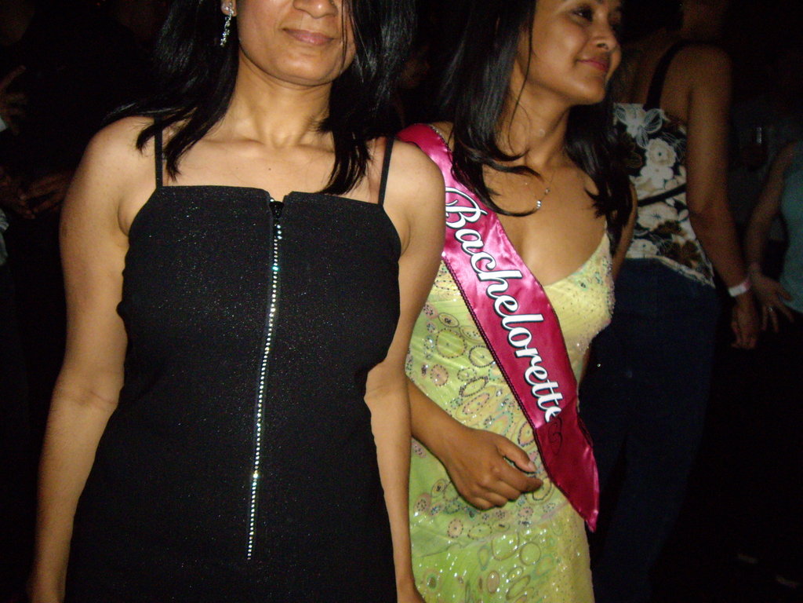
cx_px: 402
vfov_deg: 37.7
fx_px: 881
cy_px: 302
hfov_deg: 49.0
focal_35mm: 38
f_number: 2.7
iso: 400
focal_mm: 6.2
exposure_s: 1/40
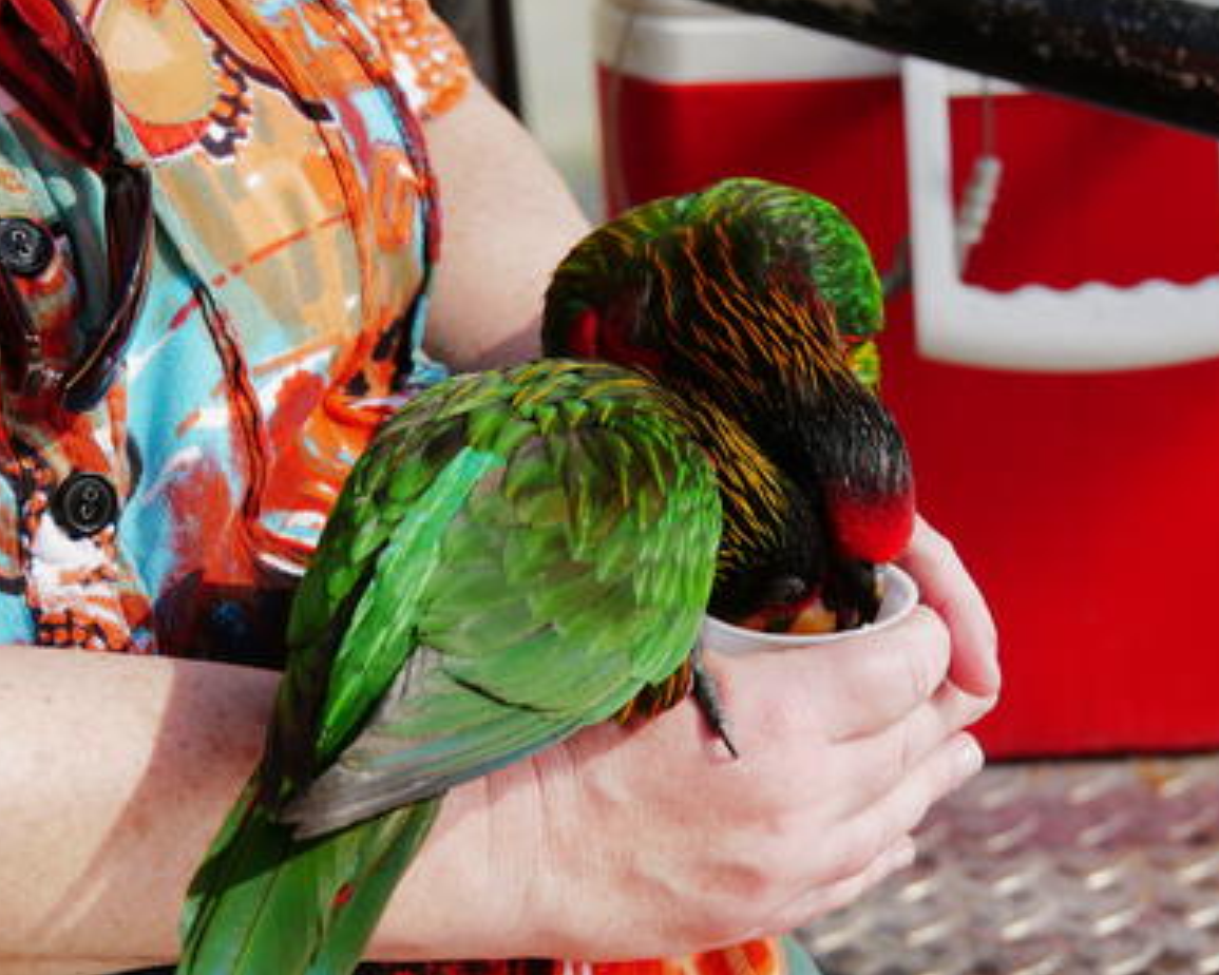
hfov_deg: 12.1
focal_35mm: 160
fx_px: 5772
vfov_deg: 9.7
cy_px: 475
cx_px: 662
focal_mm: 70
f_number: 5.5
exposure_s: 1/160
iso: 640
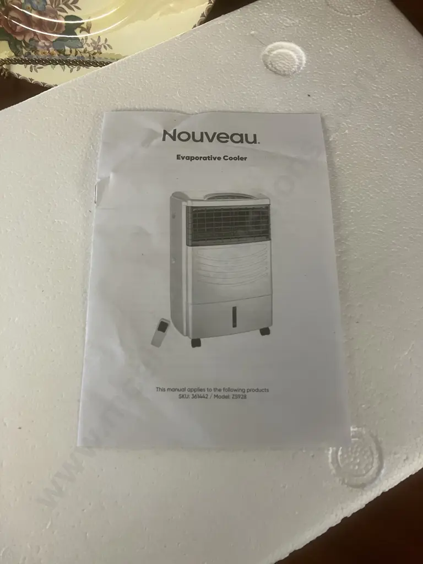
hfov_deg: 49.7
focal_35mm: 28
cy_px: 282
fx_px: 456
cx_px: 212
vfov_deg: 63.4
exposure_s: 1/50
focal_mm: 3.99
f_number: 1.8
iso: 100
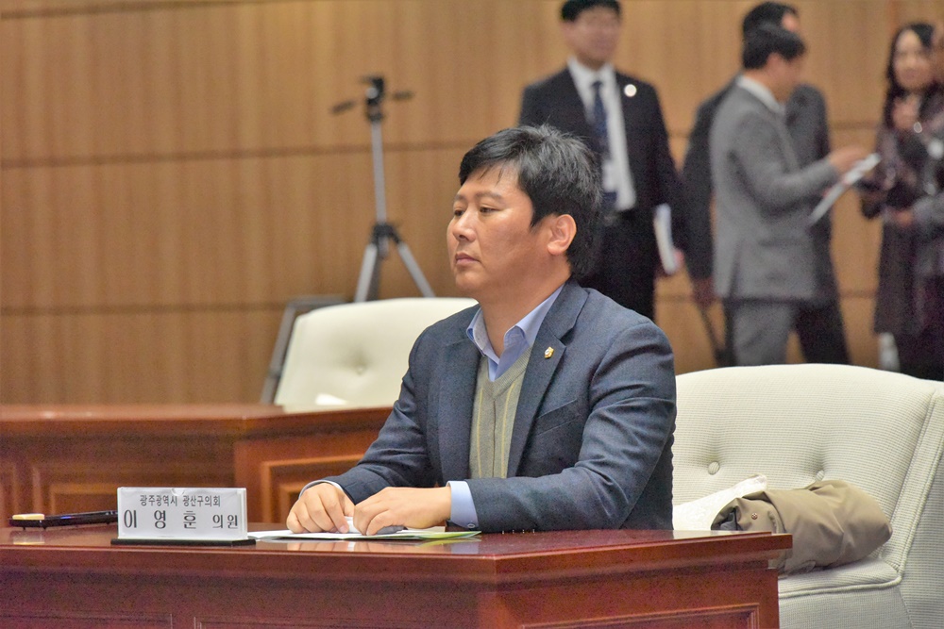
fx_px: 6556
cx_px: 472
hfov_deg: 8.2
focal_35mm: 250
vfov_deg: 5.5
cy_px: 314
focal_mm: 250
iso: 6400
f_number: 9
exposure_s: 1/250
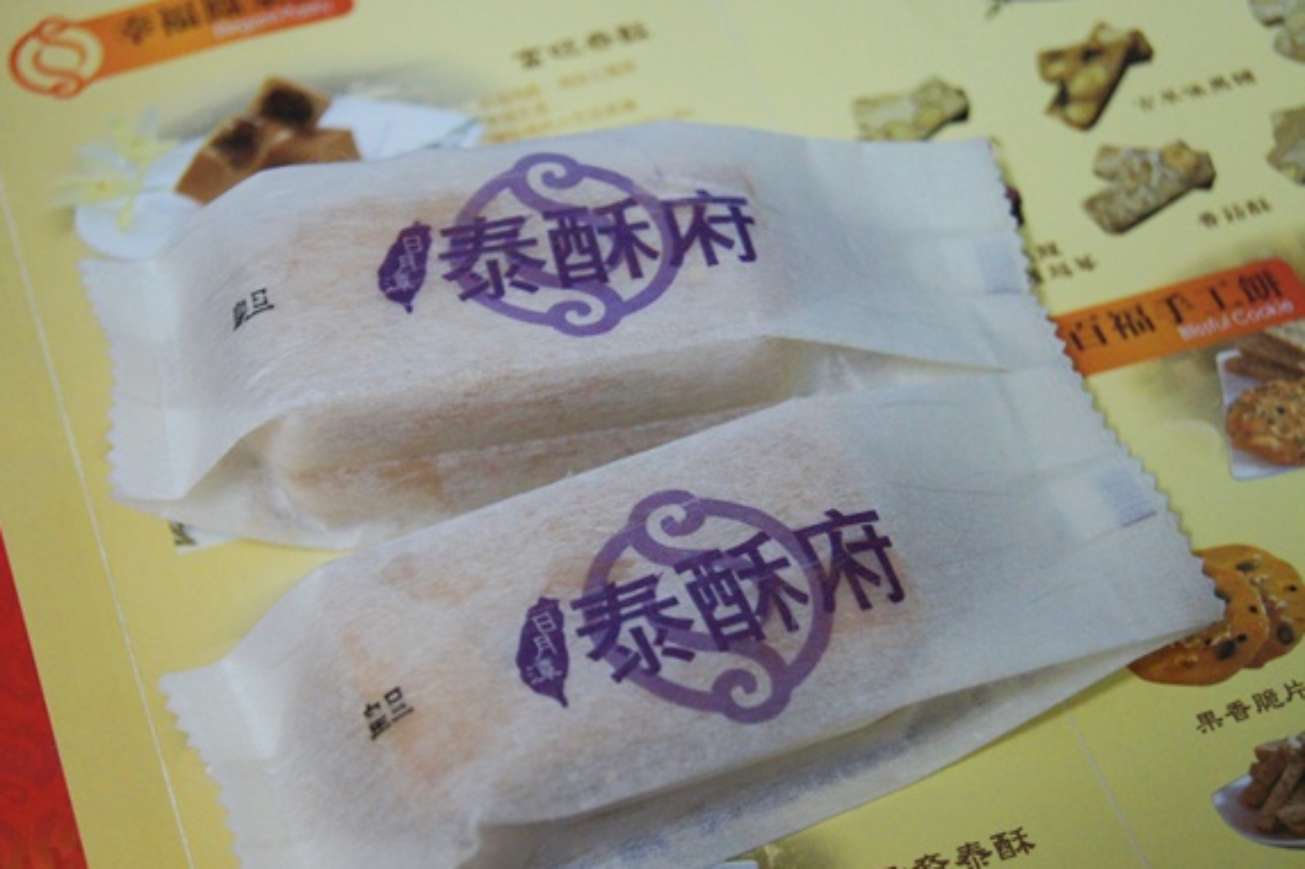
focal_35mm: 76
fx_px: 2754
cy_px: 438
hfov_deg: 26.7
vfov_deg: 17.9
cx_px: 646
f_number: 5.6
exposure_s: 1/30
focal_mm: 50
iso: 1600
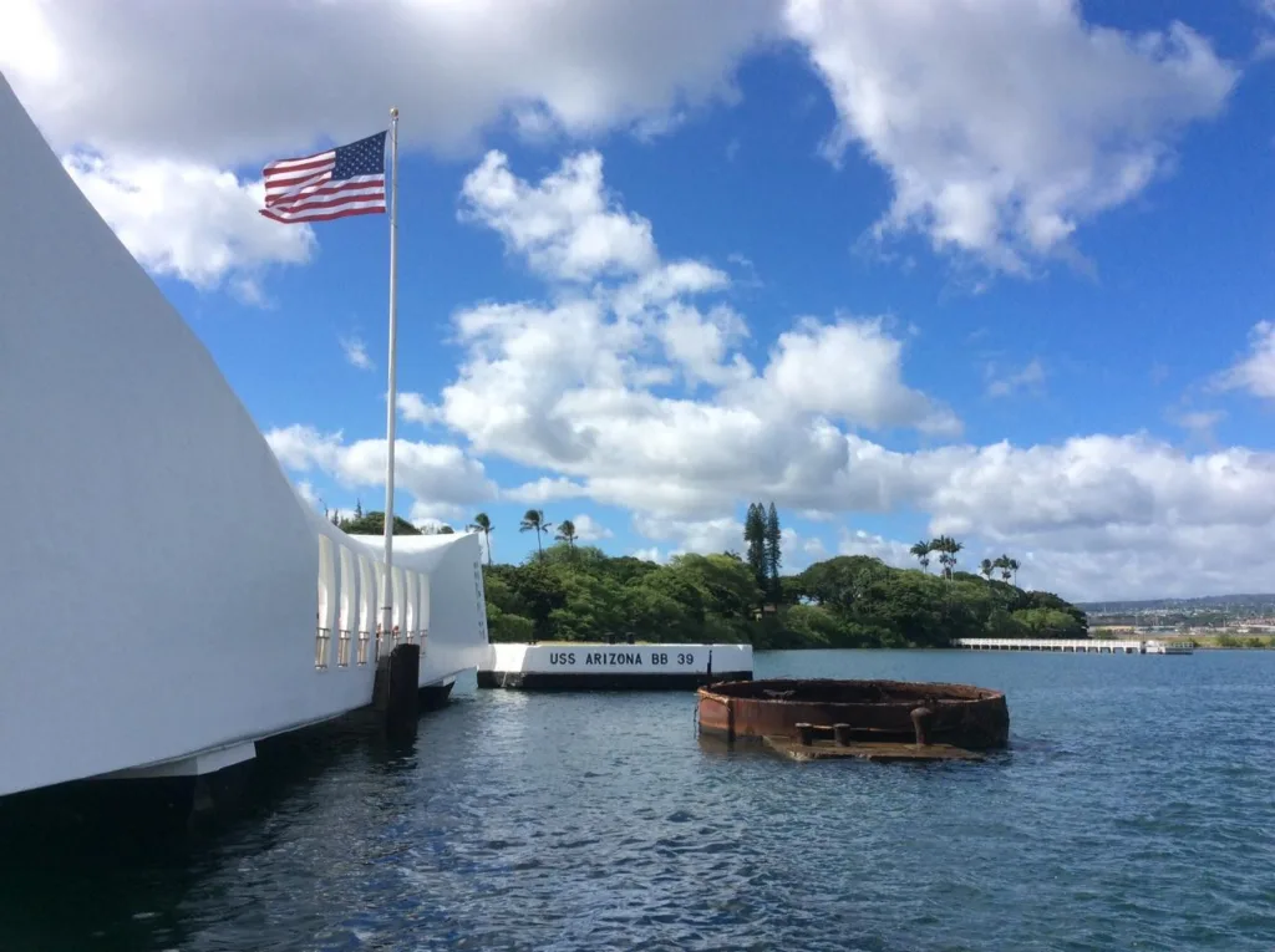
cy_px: 476
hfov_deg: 56.9
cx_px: 638
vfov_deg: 44.1
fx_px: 1177
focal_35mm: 32
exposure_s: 1/2203
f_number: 2.4
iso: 32
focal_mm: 3.3
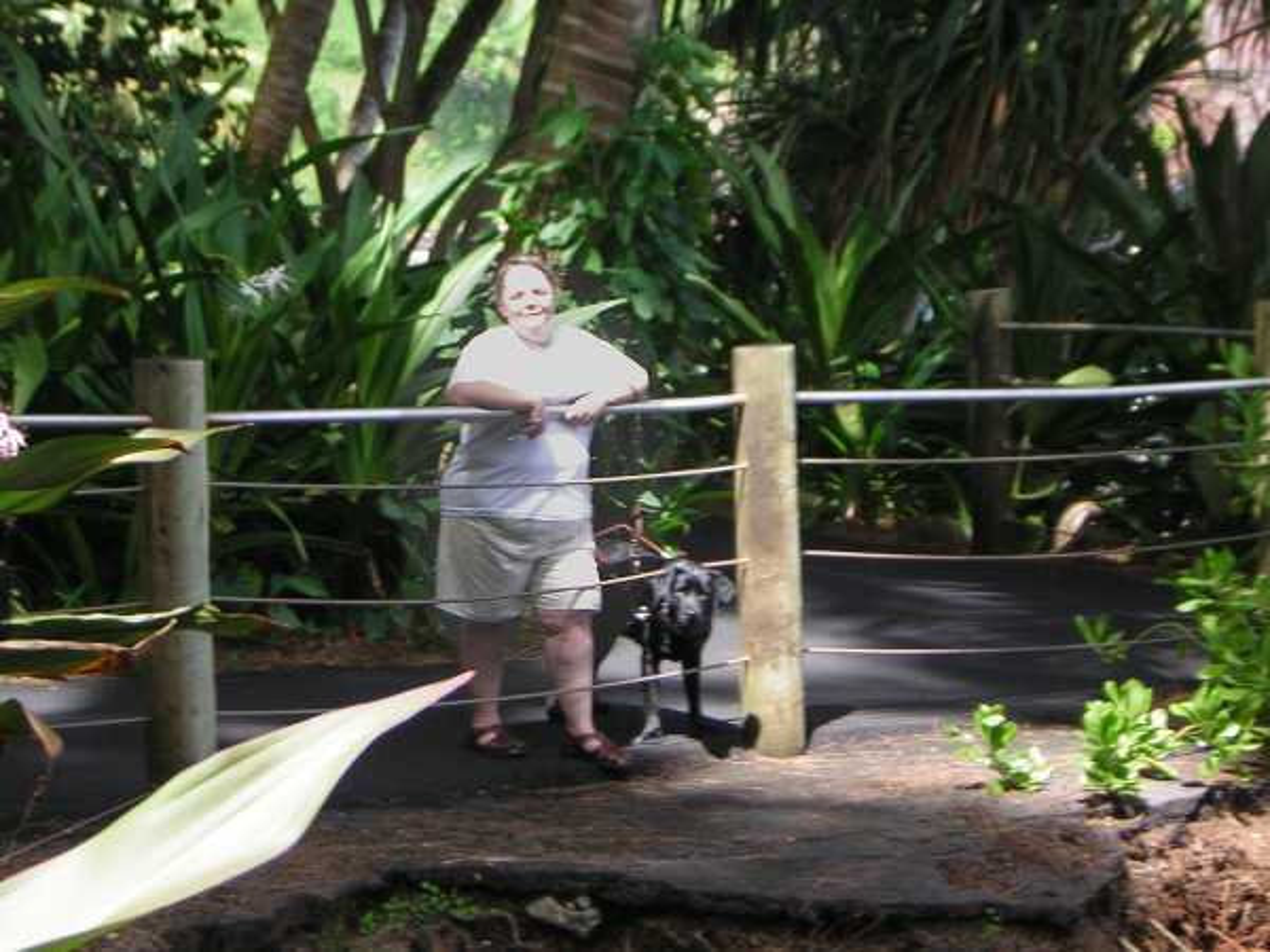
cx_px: 635
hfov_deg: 18.2
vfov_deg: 13.7
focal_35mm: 108
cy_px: 476
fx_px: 3962
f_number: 4.7
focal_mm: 14.1
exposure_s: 1/77.3
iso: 50
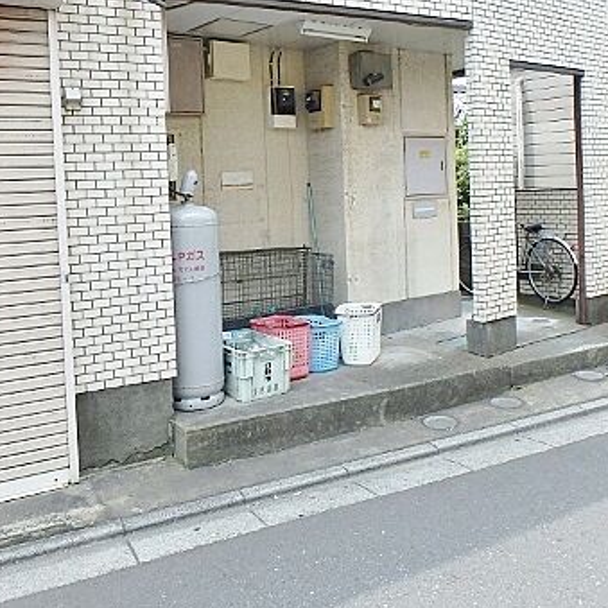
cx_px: 353
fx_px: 696
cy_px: 213
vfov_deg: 46.6
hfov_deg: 47.0
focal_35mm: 35
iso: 125
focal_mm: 3.7
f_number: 3.5
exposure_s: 1/320
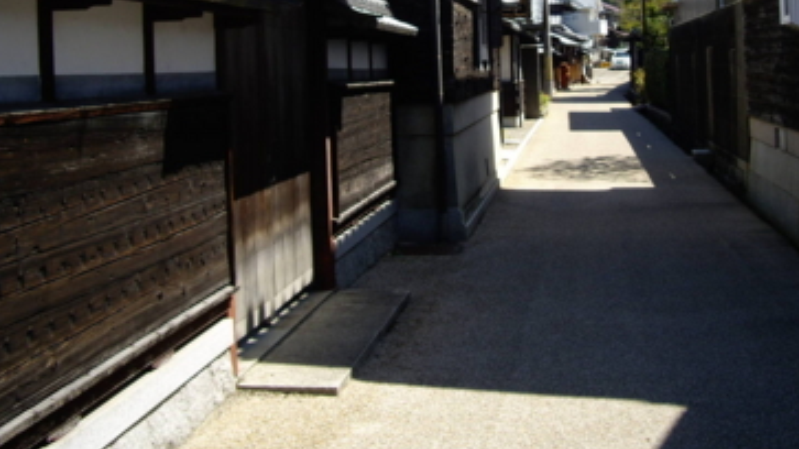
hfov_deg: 36.4
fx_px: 1207
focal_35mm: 57
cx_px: 508
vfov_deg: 20.6
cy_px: 43
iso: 64
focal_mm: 7.9
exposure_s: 1/80
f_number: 8
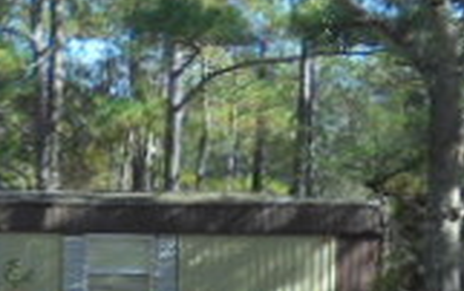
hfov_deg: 12.3
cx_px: -339
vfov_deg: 8.2
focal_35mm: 158
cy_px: 347
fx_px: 2000
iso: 100
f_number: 4.2
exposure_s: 1/250
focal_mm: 6.9
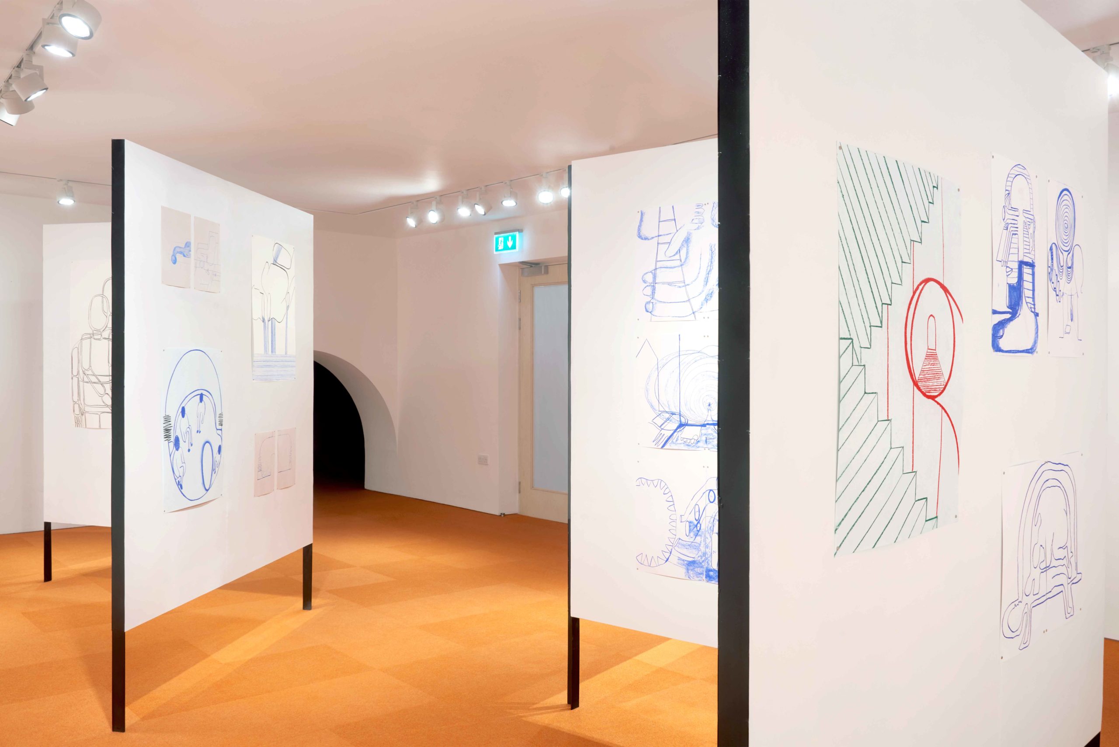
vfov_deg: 41.2
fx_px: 995
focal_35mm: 32
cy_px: 374
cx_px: 560
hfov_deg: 58.7
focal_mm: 32
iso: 125
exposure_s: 5
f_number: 11
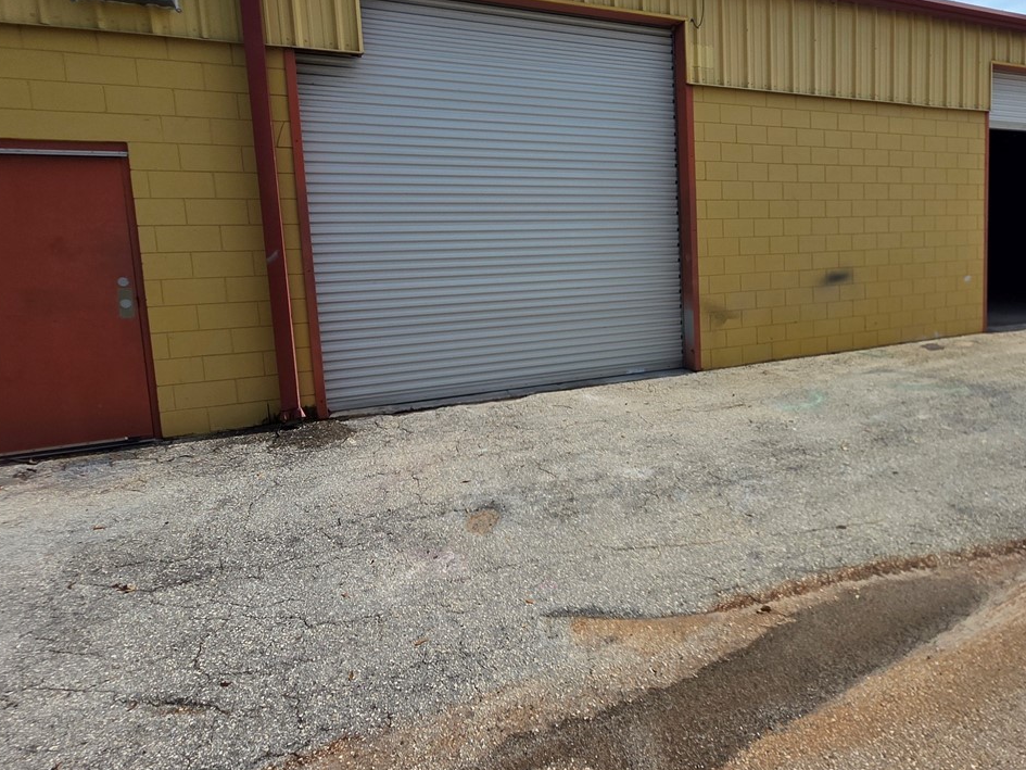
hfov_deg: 73.7
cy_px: 319
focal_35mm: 22
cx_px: 696
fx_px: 652
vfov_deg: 60.7
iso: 40
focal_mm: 2.2
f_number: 1.9
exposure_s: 1/3363
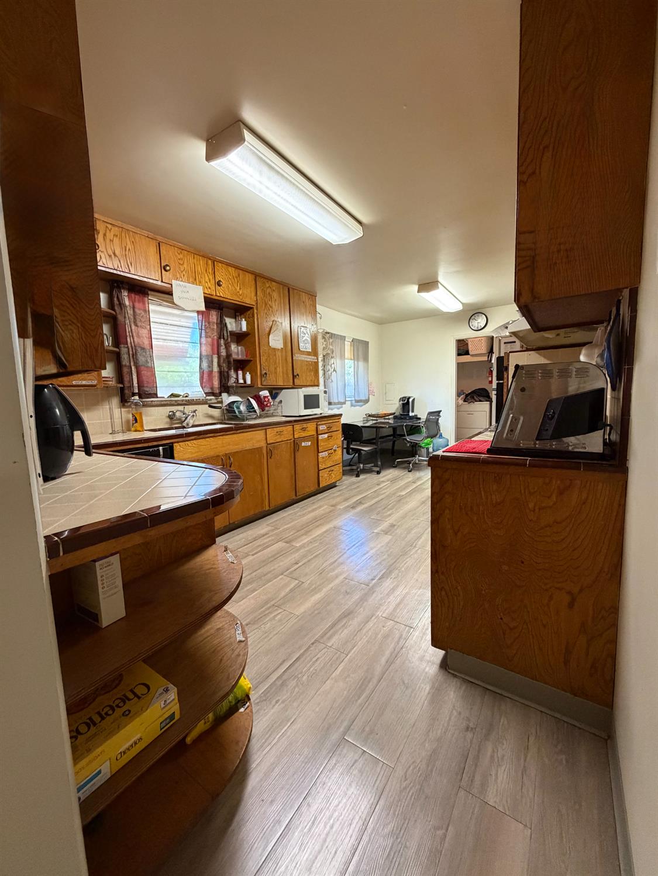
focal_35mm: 14
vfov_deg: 102.0
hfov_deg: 85.7
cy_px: 438
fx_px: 355
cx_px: 329
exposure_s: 1/60
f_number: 2.2
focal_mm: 2.22
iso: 500
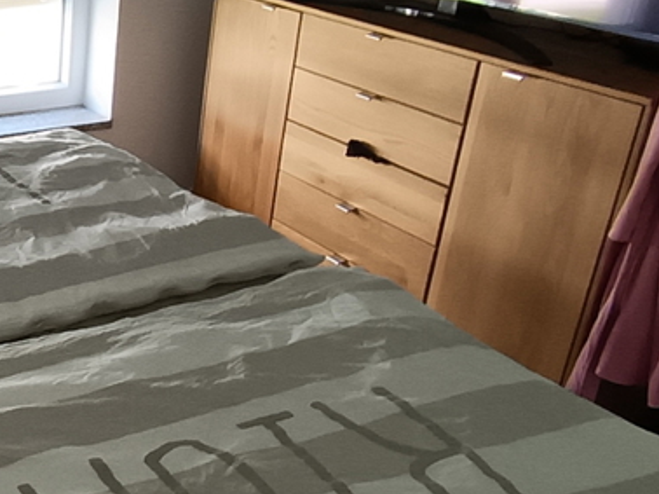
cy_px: 244
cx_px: -169
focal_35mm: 54
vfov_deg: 27.0
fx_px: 1027
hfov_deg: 29.5
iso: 479
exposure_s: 1/50
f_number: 2.2
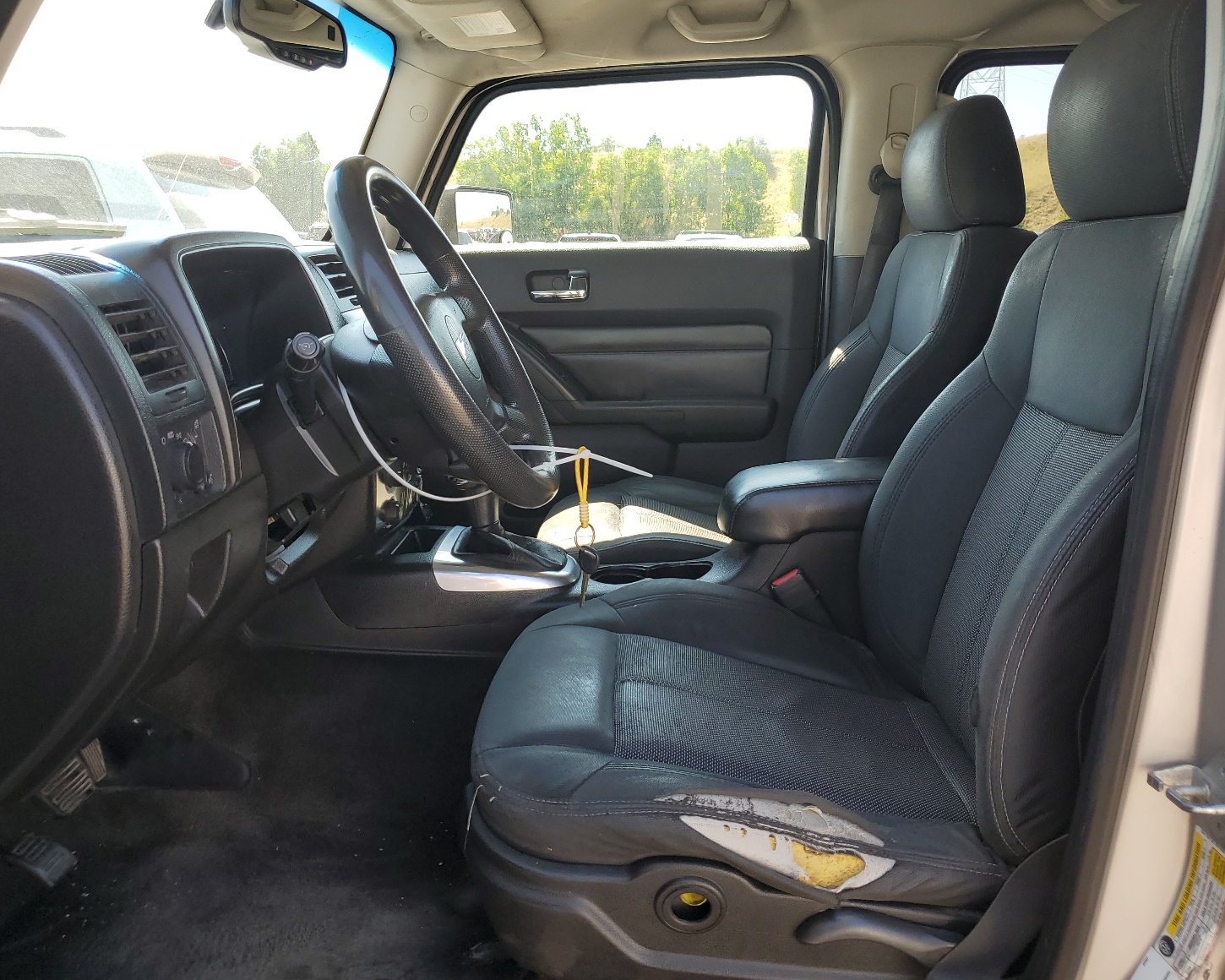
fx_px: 1015
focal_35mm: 28
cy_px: 478
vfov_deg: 51.5
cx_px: 629
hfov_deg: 62.2
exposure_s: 1/333
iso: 50
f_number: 1.5
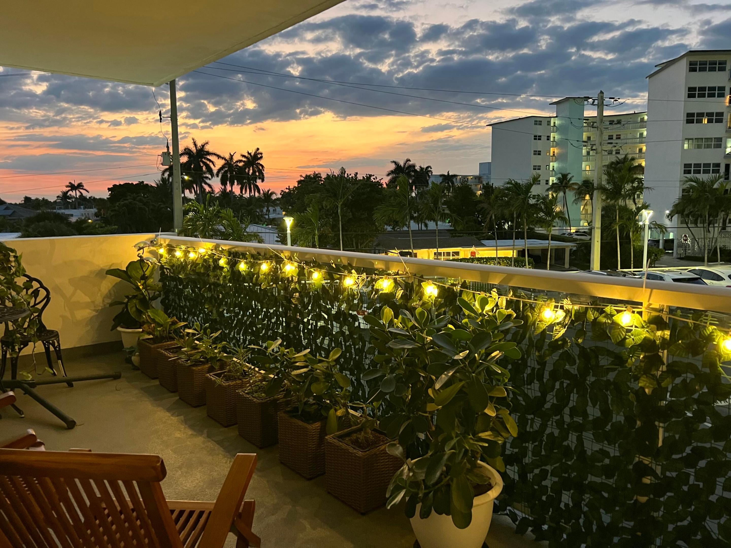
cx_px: 366
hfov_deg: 67.3
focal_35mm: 26
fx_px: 549
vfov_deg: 53.1
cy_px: 274
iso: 500
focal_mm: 5.7
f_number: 1.5
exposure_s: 1/40
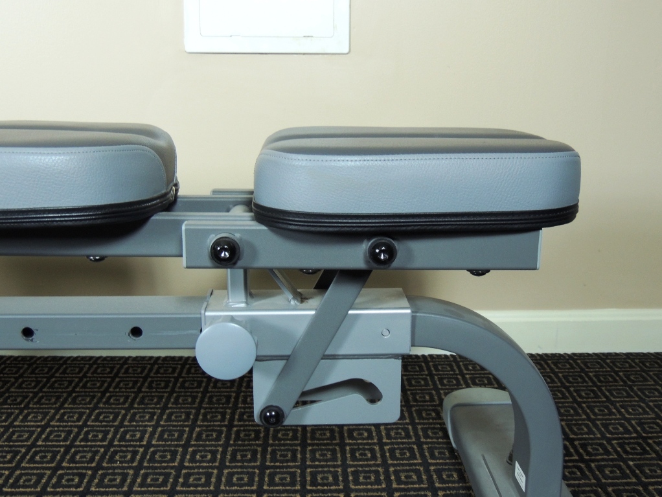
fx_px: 765
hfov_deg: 46.8
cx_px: 331
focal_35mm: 40
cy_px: 248
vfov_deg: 36.0
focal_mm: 7.1
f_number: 3.3
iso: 400
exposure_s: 1/20
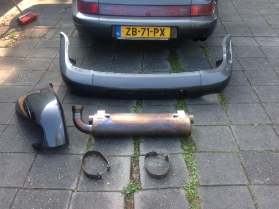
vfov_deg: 31.4
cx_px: 146
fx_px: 370
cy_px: 82
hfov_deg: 41.3
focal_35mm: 46
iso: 50
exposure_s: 1/167
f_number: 2.4
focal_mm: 4.28
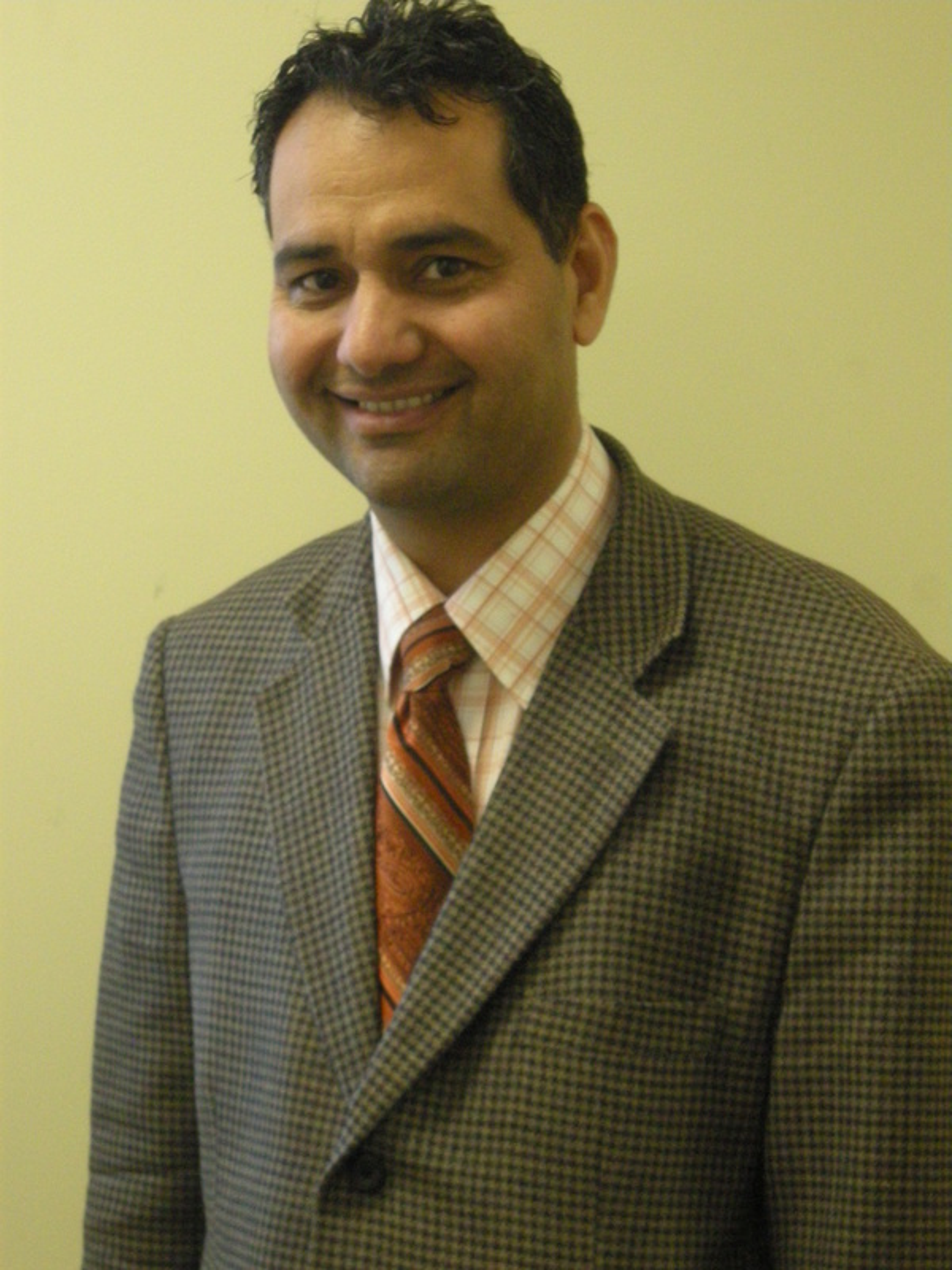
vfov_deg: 18.7
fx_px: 3850
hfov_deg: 14.1
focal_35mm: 105
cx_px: 476
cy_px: 635
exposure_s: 1/34.5
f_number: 4.7
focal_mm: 17.1
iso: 400
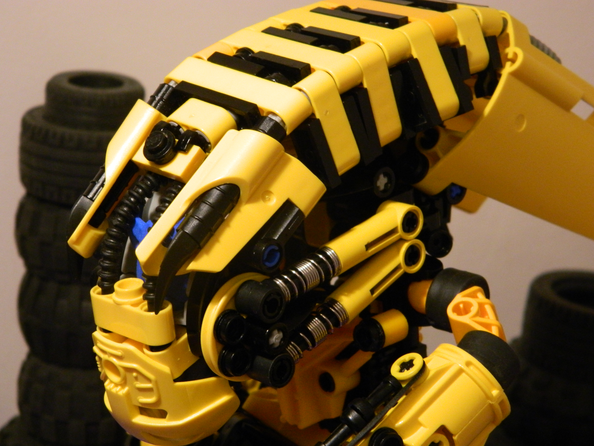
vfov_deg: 11.5
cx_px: 297
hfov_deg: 15.3
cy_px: 223
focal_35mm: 129
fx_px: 2214
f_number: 4.7
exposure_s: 1/20
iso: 400
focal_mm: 23.2
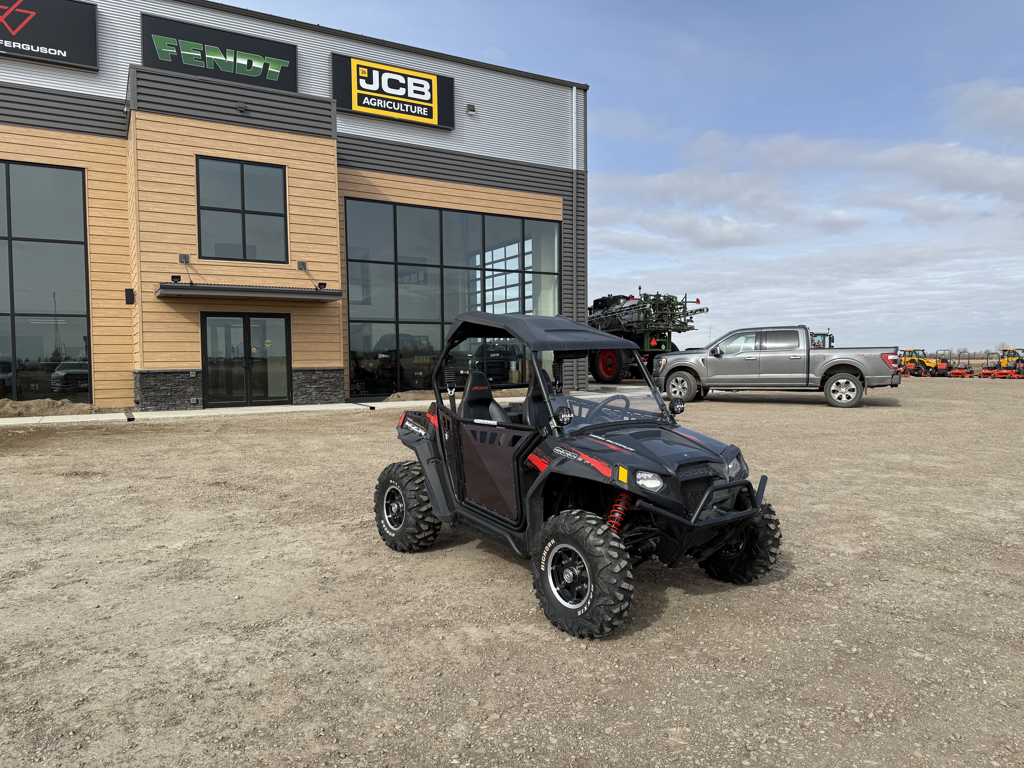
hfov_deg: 71.6
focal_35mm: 24
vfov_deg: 56.8
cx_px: 512
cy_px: 384
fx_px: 710
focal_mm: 6.76
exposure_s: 1/2611
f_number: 1.78
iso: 80
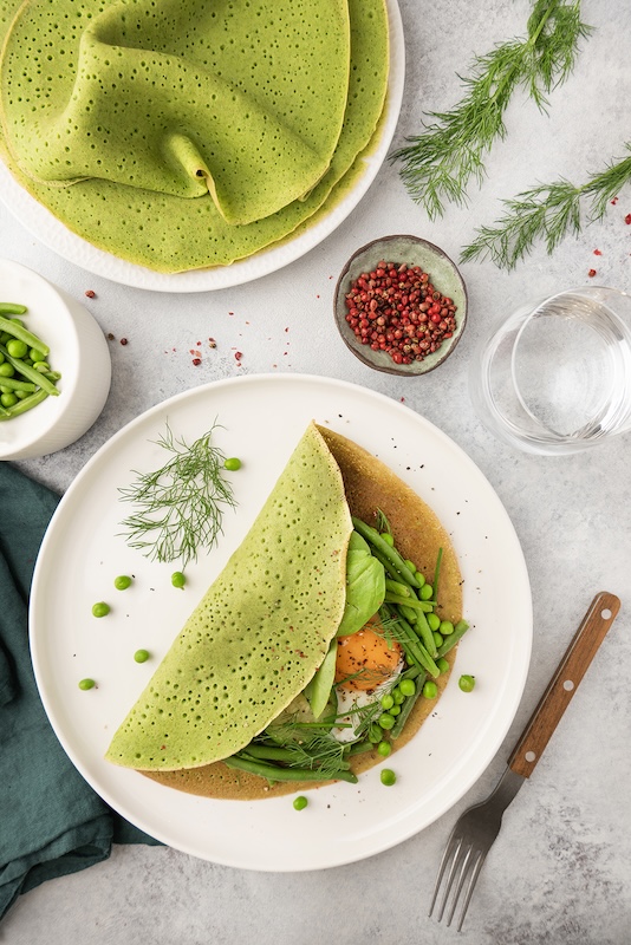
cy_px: 472
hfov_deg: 49.6
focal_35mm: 26
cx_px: 316
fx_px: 683
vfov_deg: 69.4
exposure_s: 1/60
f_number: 8
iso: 250
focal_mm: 26
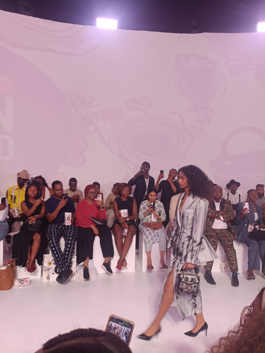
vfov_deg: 67.3
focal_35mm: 26
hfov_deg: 53.1
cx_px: 132
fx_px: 265
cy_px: 176
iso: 224
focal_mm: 4.94
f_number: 1.5
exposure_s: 1/101
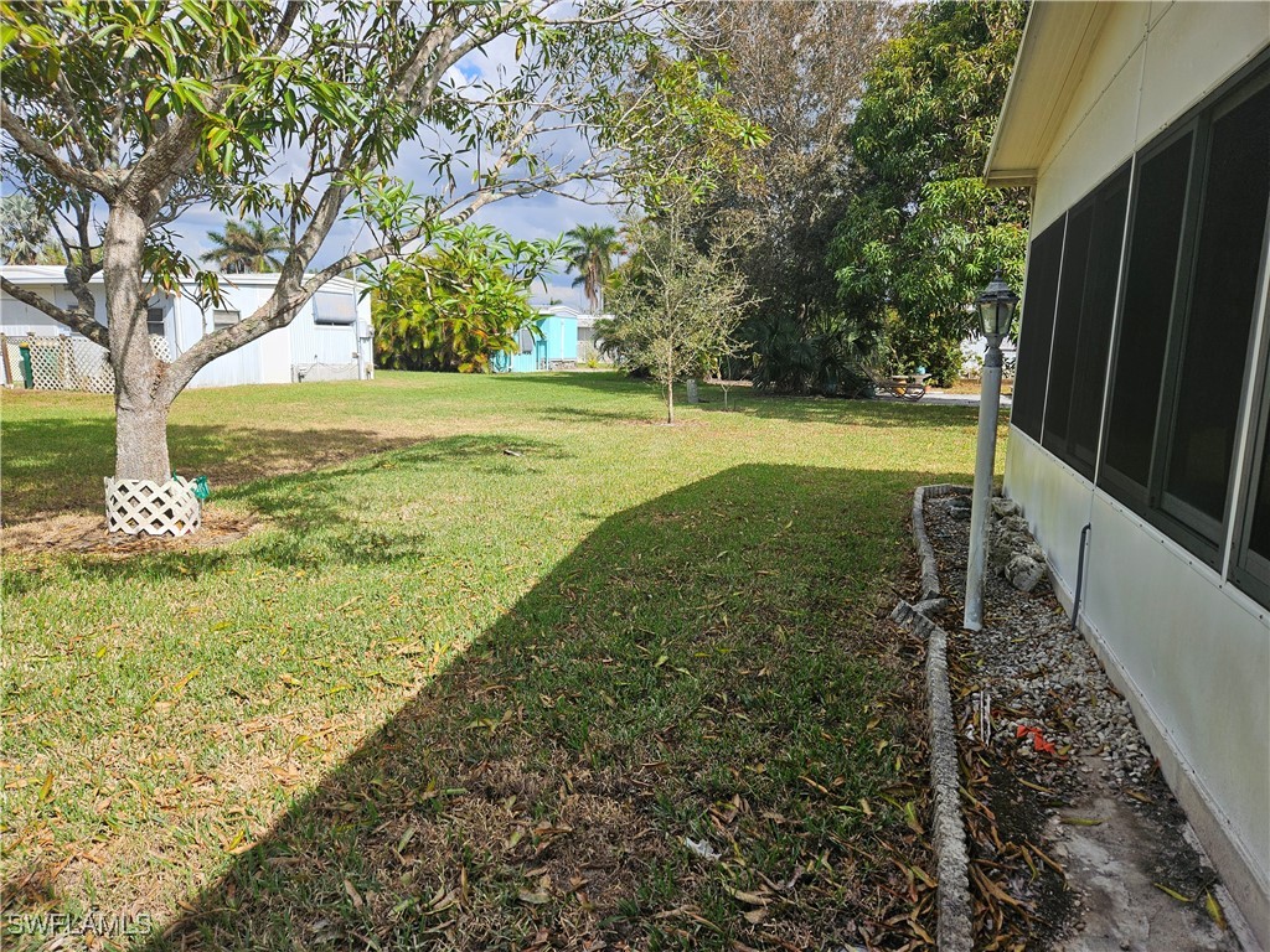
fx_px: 844
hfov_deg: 73.9
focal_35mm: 23
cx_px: 635
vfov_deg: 58.9
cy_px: 476
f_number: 1.8
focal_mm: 5.4
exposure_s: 1/1521
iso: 25
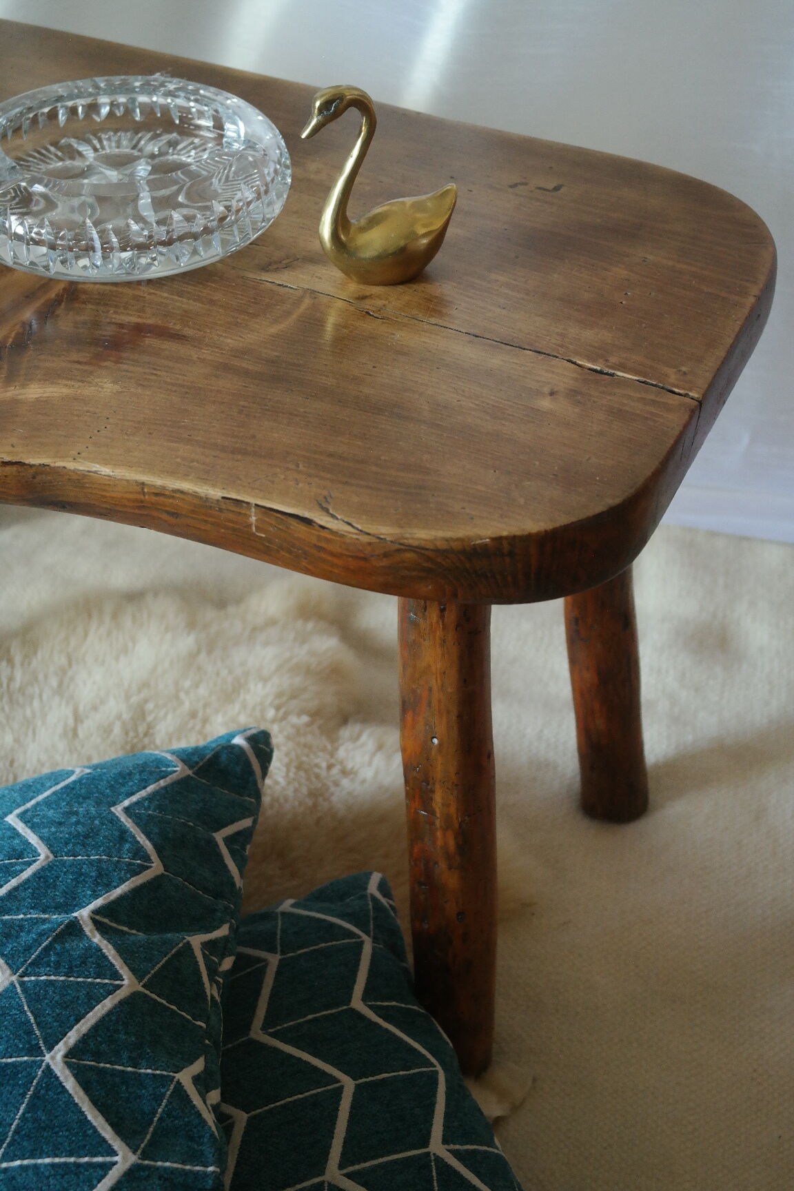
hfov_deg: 25.5
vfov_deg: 37.5
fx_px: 1753
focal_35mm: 53
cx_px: 397
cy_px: 596
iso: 1600
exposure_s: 1/30
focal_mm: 35
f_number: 5.6
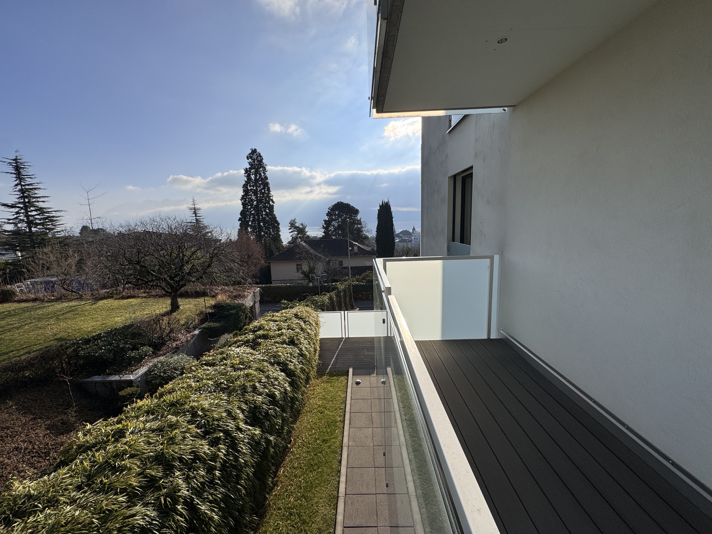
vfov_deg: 85.7
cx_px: 356
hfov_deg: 102.1
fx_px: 288
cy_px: 267
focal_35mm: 14
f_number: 2.2
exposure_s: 1/3717
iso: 40
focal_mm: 2.22
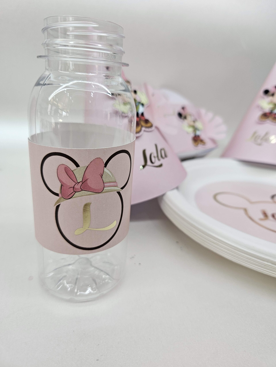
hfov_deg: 58.9
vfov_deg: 73.9
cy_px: 184
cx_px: 138
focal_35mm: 23
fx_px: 245
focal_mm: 5.4
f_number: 1.8
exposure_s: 1/100
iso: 64
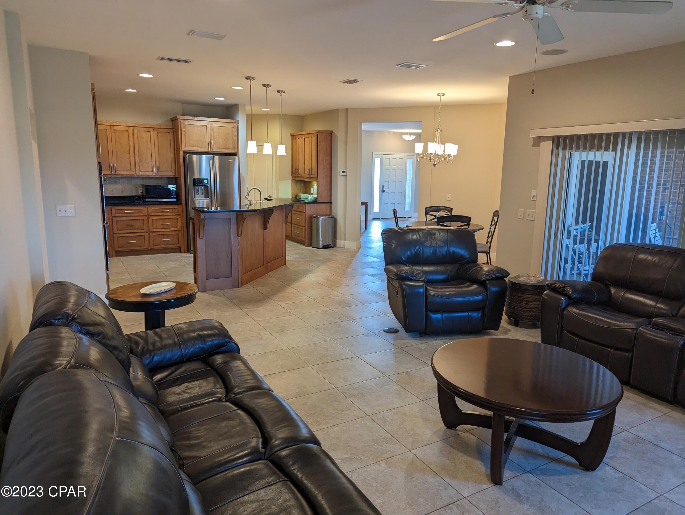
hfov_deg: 71.5
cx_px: 342
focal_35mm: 24
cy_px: 258
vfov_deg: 56.9
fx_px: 476
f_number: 1.85
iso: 322
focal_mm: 6.81
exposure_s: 1/120
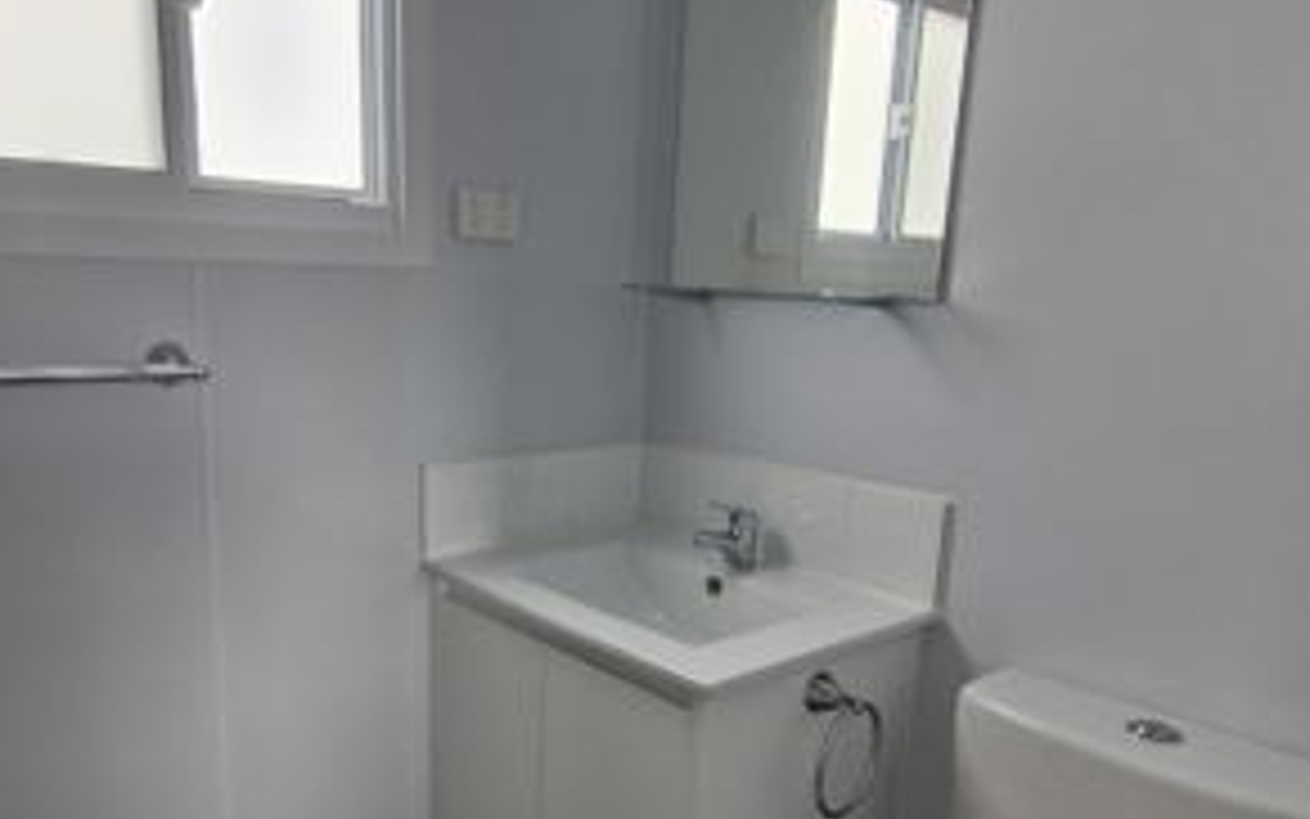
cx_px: 527
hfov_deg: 69.7
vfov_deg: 47.1
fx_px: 928
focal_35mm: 26
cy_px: 526
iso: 50
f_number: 2.2
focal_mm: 1.74
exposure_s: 1/50
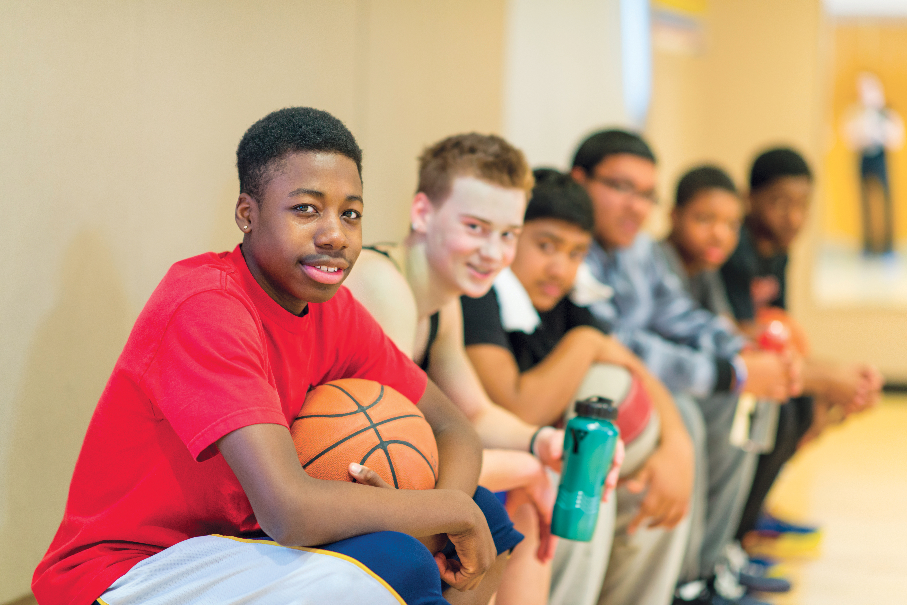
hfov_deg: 23.9
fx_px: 2142
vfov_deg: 16.1
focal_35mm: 85
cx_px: 454
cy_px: 302
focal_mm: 85
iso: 640
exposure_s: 1/200
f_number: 2
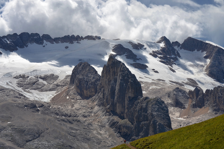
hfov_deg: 24.6
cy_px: 74
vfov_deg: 16.6
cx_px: 112
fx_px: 513
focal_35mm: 82
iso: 100
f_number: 9
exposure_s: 1/320
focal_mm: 55
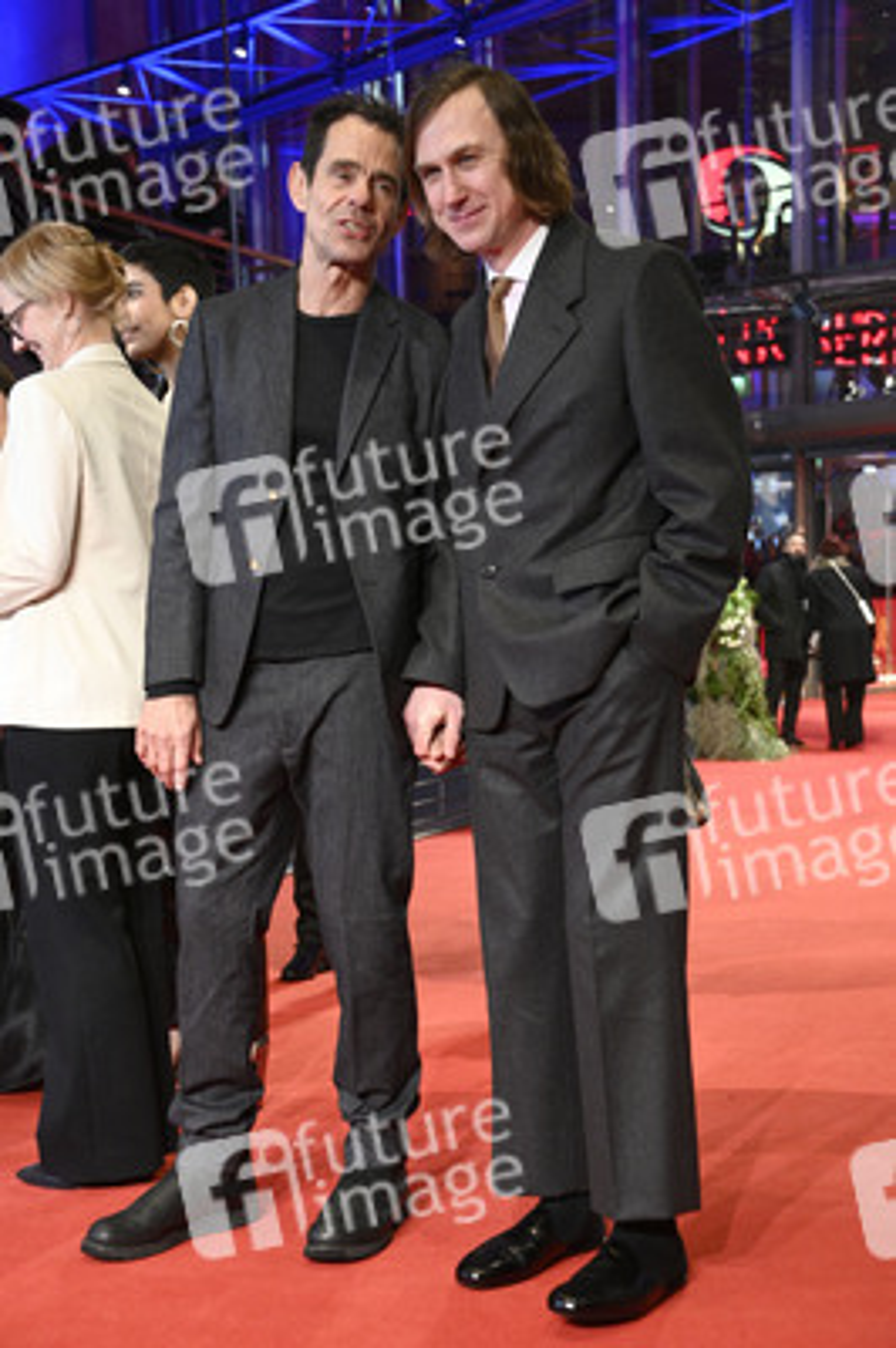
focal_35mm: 58
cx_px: 448
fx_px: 2169
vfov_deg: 34.5
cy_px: 674
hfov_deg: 23.3
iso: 5000
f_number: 5
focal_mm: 58
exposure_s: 1/200
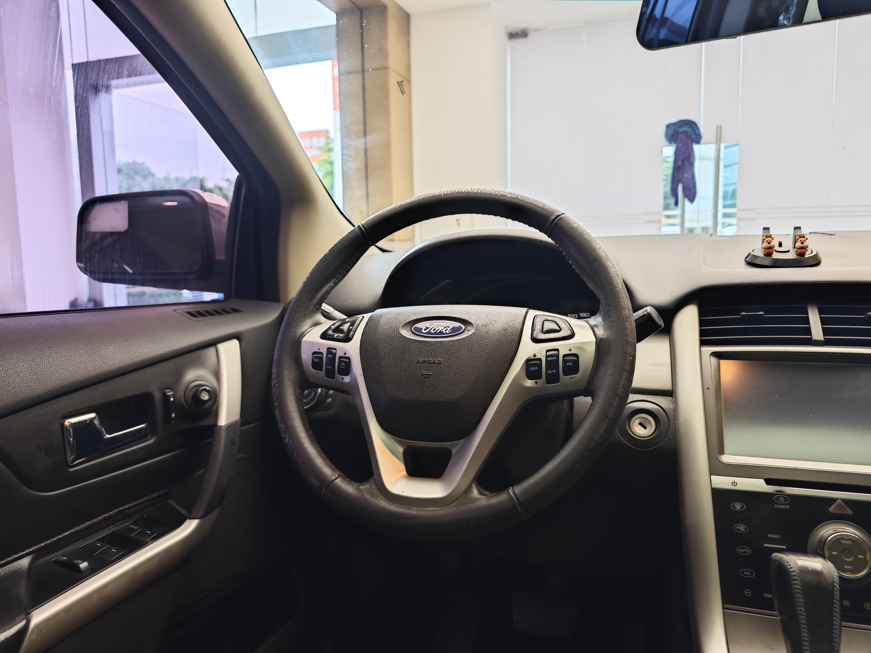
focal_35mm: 23
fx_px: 579
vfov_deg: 58.9
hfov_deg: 73.9
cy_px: 326
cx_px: 436
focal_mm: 8.7
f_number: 1.9
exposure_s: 1/35.5
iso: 640
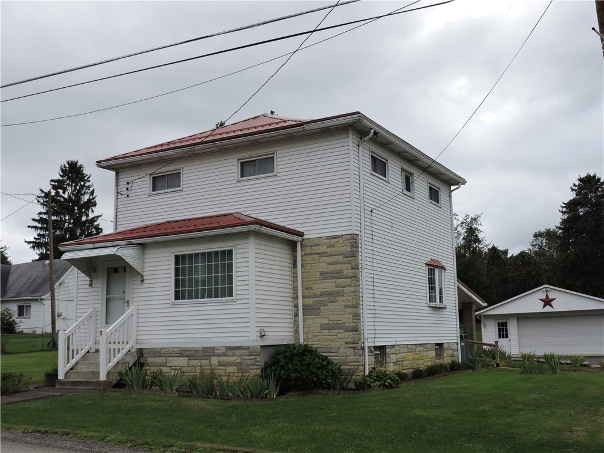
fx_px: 698
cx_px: 302
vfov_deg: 36.0
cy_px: 226
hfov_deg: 46.8
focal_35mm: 40
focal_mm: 7.1
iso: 100
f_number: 3.3
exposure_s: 1/800
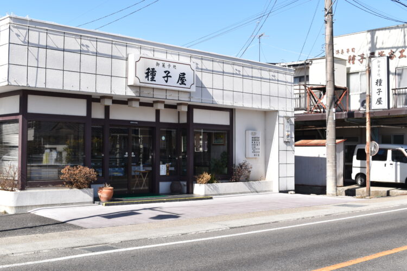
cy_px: 136
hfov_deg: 43.6
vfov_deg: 29.9
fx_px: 509
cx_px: 204
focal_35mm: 45
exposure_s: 1/200
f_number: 9
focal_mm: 30
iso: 100
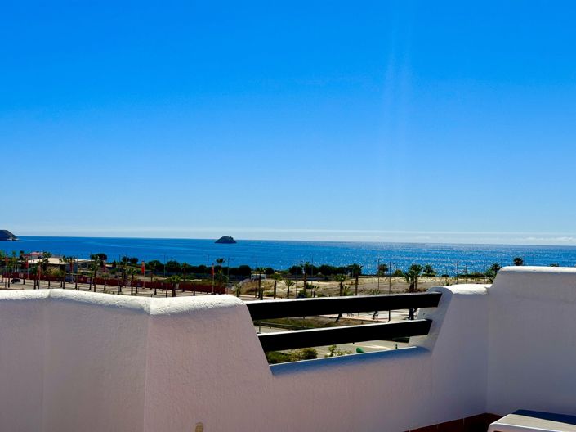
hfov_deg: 39.7
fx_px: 798
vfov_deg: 30.2
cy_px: 216
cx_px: 288
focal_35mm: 48
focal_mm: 6.86
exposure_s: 1/10870
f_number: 1.78
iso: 64
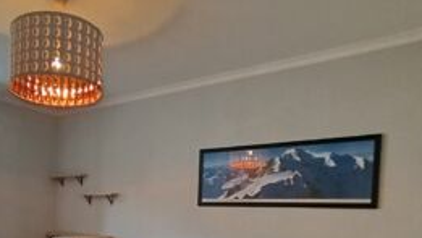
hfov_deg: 61.8
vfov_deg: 35.4
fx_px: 336
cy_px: 236
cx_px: 123
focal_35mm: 30
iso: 125
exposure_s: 1/33
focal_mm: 1.65
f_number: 2.2
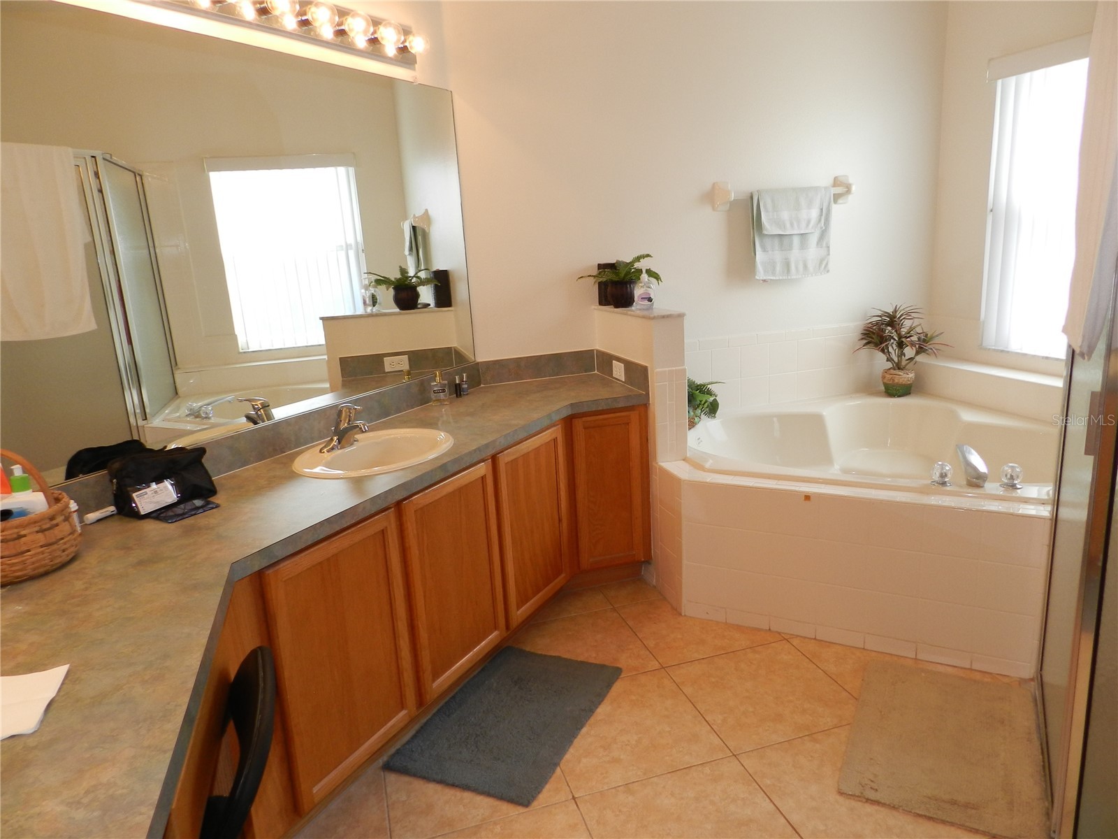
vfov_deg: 58.9
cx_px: 559
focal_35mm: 23
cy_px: 420
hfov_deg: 73.9
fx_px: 743
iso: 160
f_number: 3.4
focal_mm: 4
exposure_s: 1/60
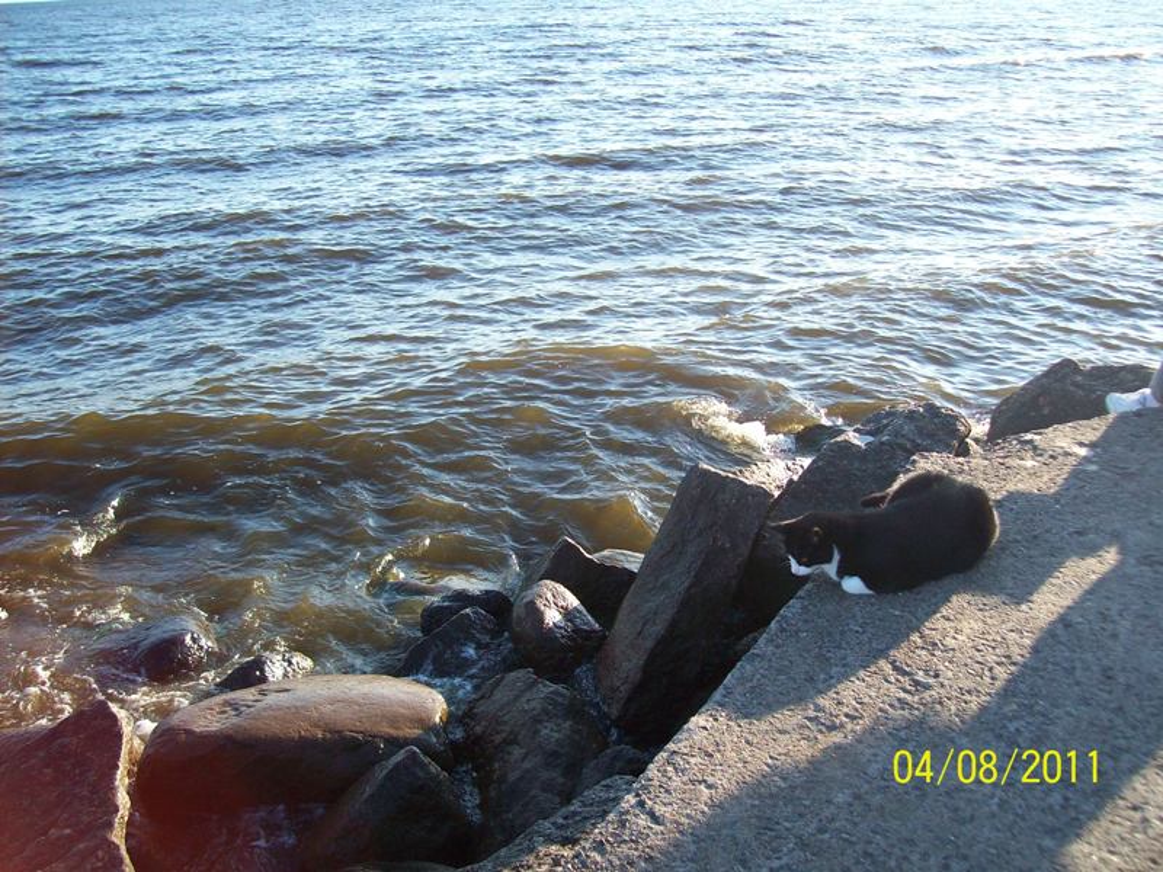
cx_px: 582
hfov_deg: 51.4
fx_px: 1209
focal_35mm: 36
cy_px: 436
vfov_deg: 39.7
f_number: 2.7
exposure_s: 1/320
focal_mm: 6
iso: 80
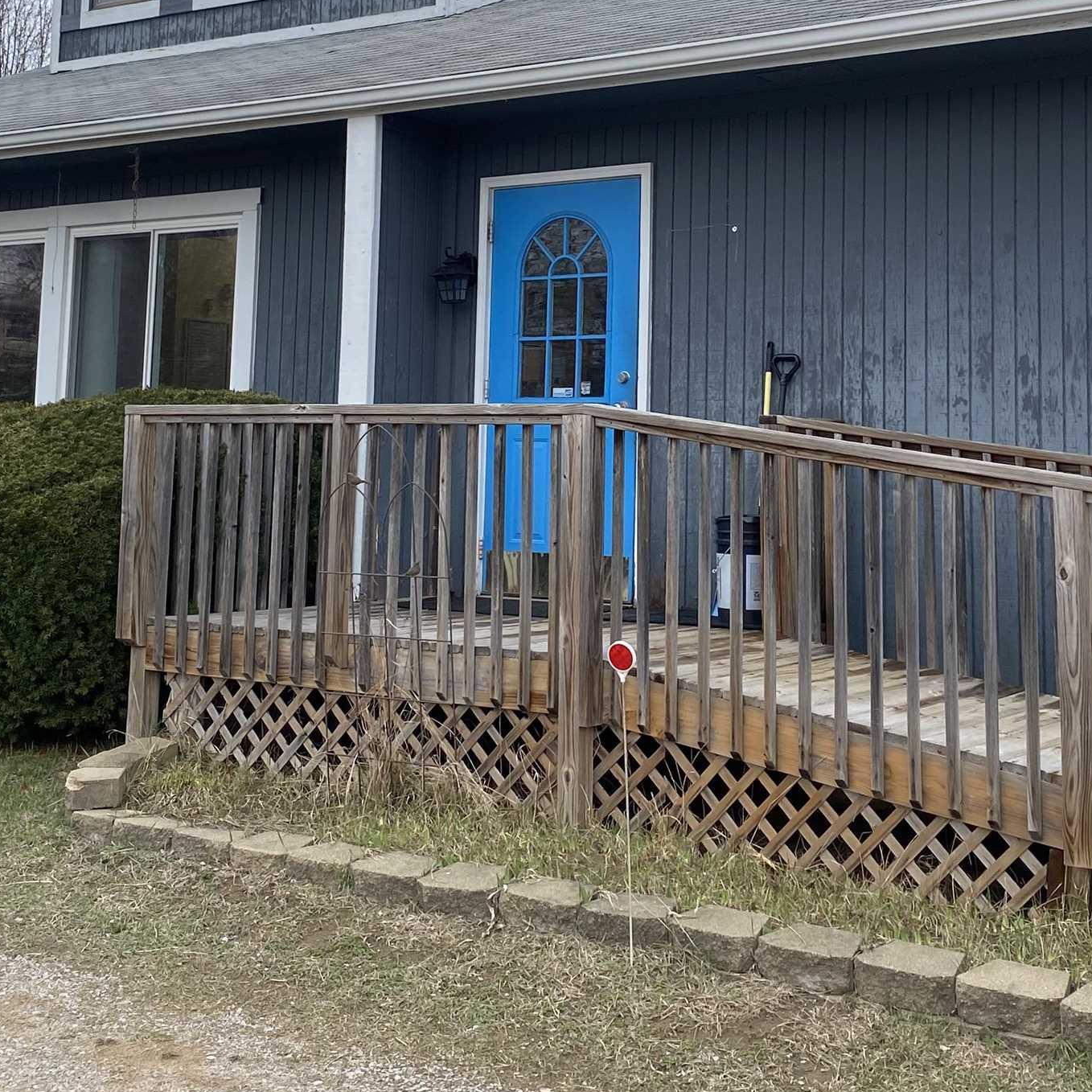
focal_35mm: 52
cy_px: 266
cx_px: 612
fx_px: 1856
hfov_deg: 32.8
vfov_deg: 32.1
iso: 32
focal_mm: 4.25
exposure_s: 1/651
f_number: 1.8
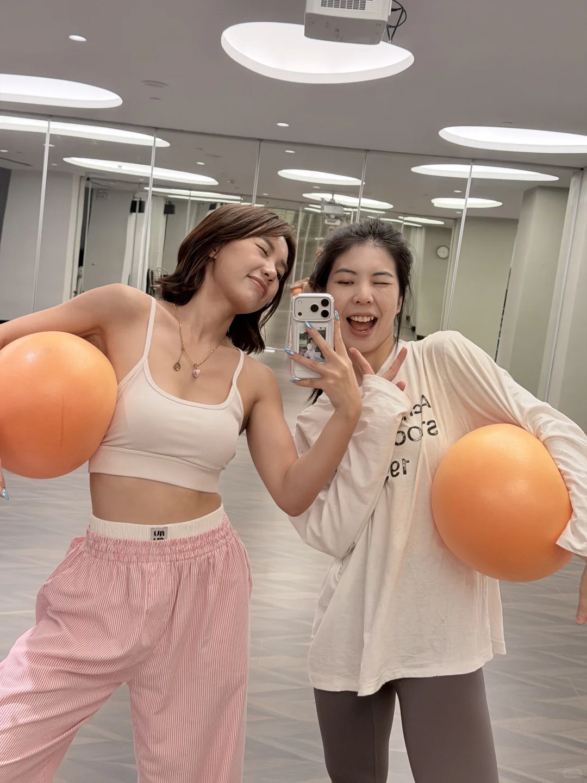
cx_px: 294
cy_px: 392
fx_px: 1085
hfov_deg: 30.3
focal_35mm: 48
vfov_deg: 39.7
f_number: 1.78
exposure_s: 1/100
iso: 250
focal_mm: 6.76
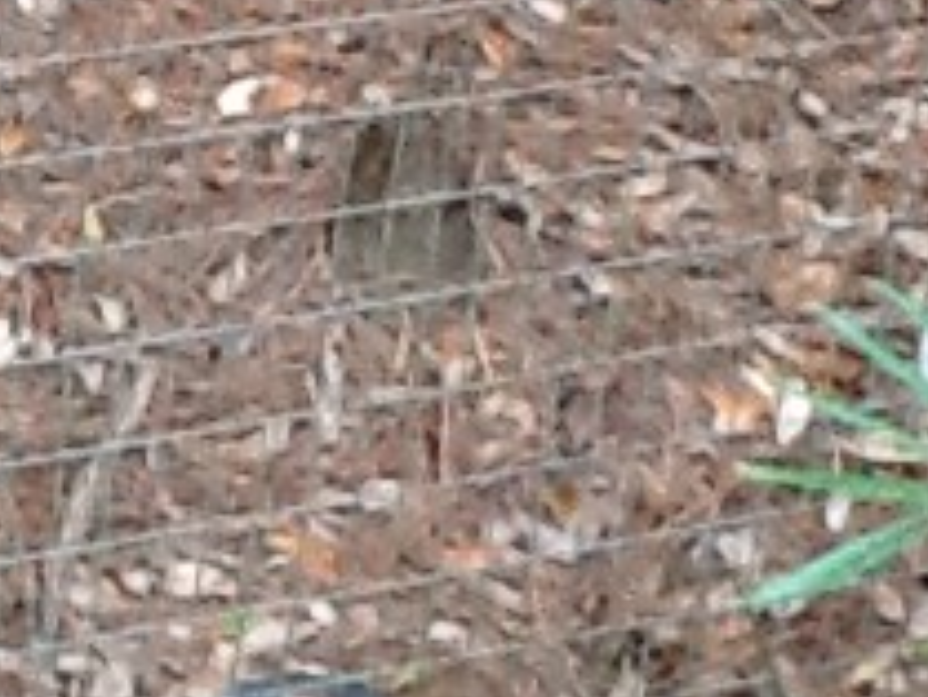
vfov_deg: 10.1
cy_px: 608
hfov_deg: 13.2
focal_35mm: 147
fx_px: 3943
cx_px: -62
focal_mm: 2.03
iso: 80
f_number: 2.4
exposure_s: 1/30
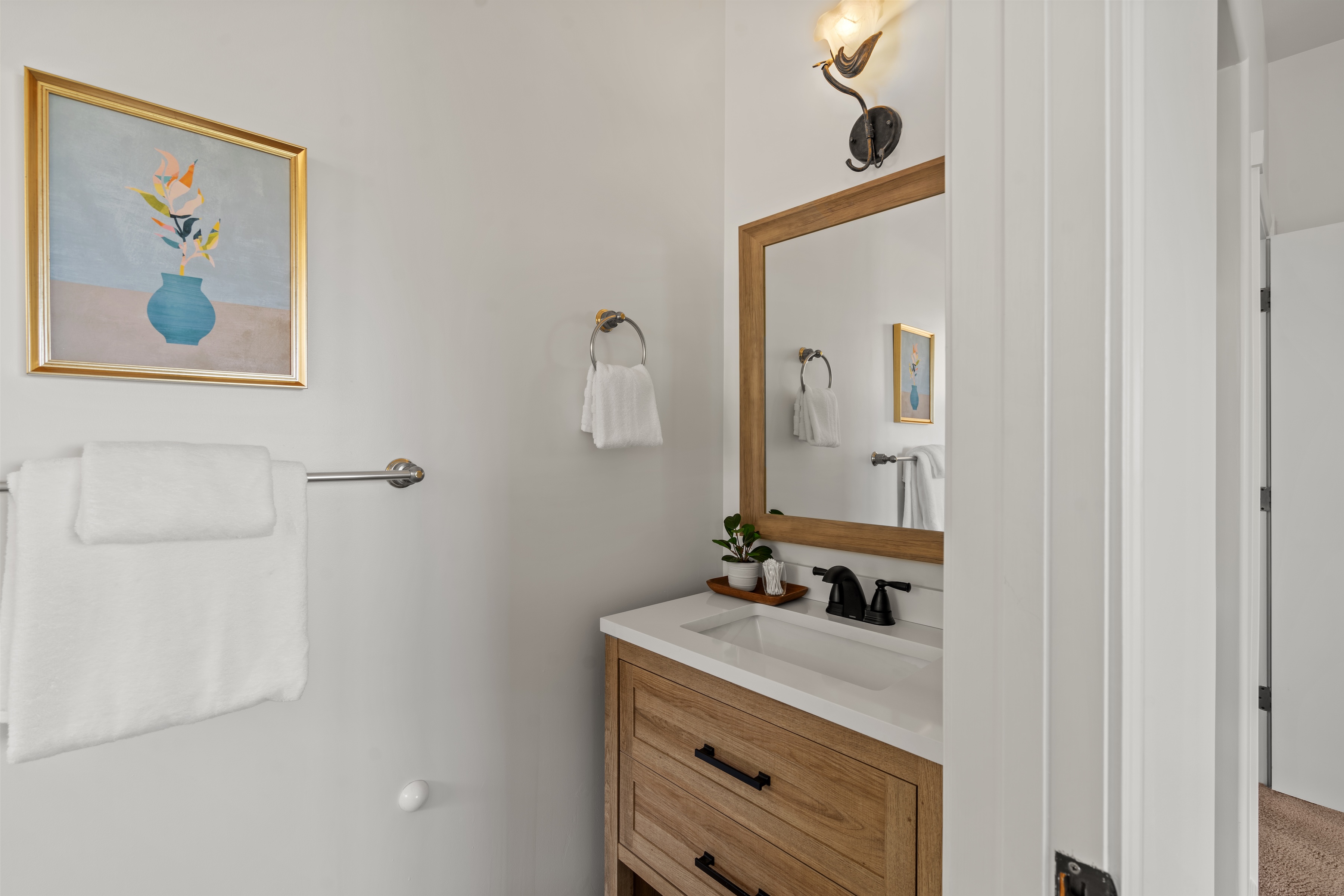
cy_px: 448
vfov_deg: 73.7
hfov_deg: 96.7
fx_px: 597
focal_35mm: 16
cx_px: 672
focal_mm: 16
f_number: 8
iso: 100
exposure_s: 1
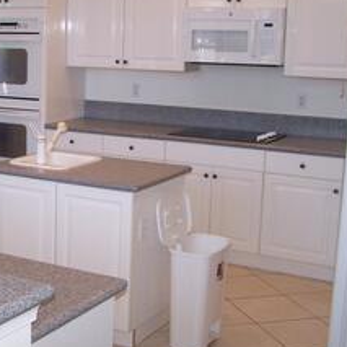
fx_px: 714
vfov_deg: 27.3
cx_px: 65
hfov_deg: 26.7
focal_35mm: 63
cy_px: 143
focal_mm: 6.3
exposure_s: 1/60
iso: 160
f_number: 2.8
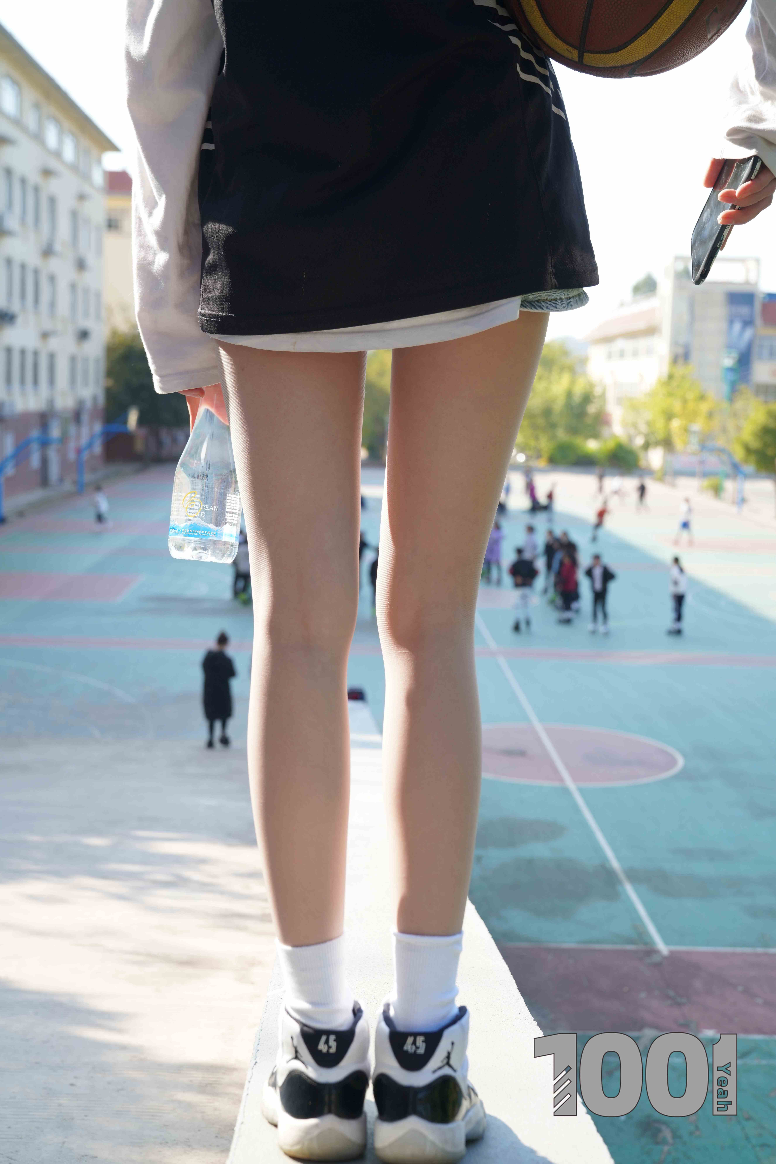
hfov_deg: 30.5
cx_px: 388
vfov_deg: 44.5
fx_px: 1422
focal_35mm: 44
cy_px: 582
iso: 320
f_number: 5
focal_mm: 44
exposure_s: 1/400
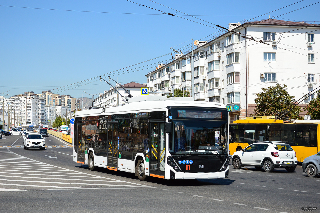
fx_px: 533
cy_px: 106
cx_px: 160
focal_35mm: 60
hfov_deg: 33.4
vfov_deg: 22.6
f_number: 7.1
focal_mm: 40
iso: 200
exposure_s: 1/800
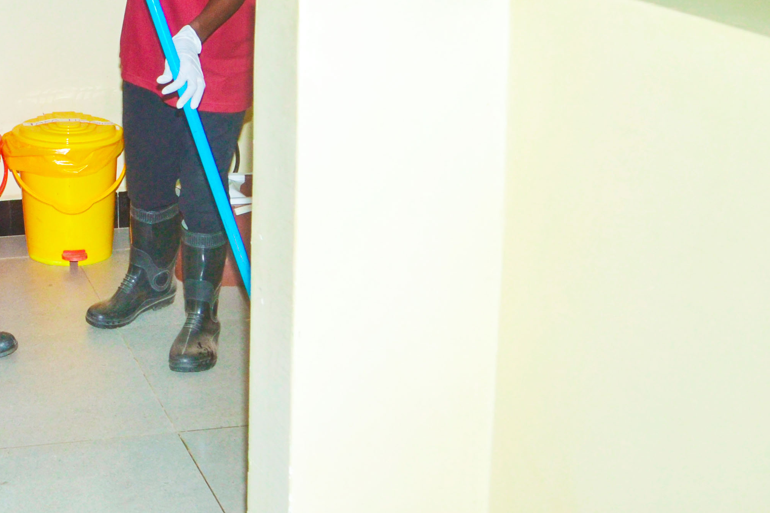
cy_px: 94
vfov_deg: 21.6
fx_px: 1326
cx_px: -81
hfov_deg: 29.2
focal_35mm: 62
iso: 400
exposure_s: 1/100
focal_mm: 18
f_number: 7.1
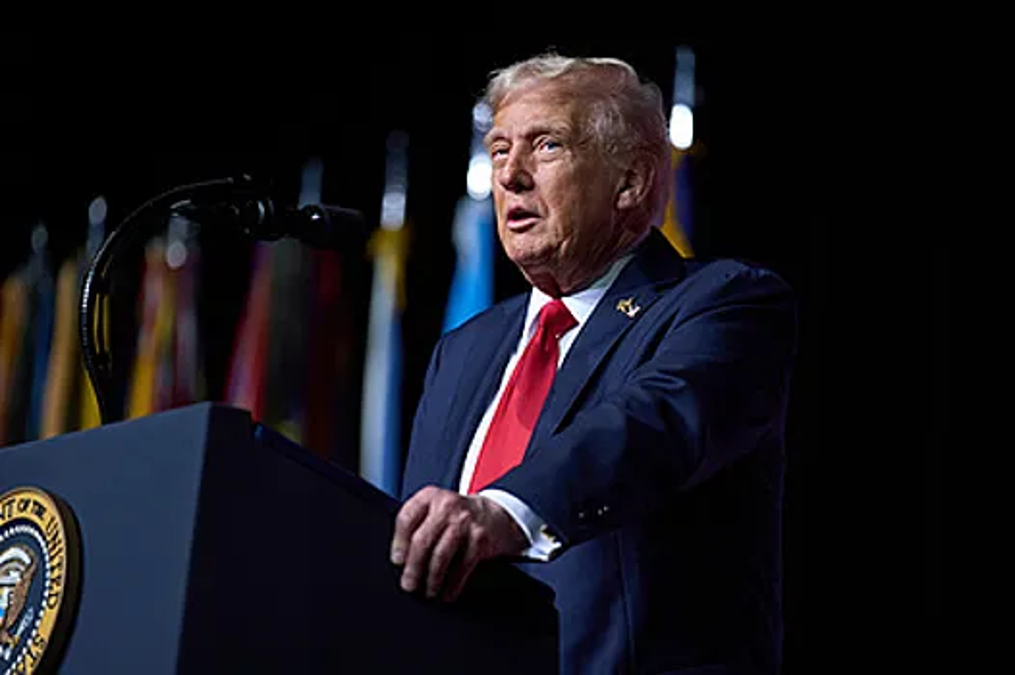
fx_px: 5043
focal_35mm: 179
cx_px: 508
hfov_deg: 11.5
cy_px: 338
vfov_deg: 7.7
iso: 1250
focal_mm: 179
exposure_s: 1/500
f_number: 2.8
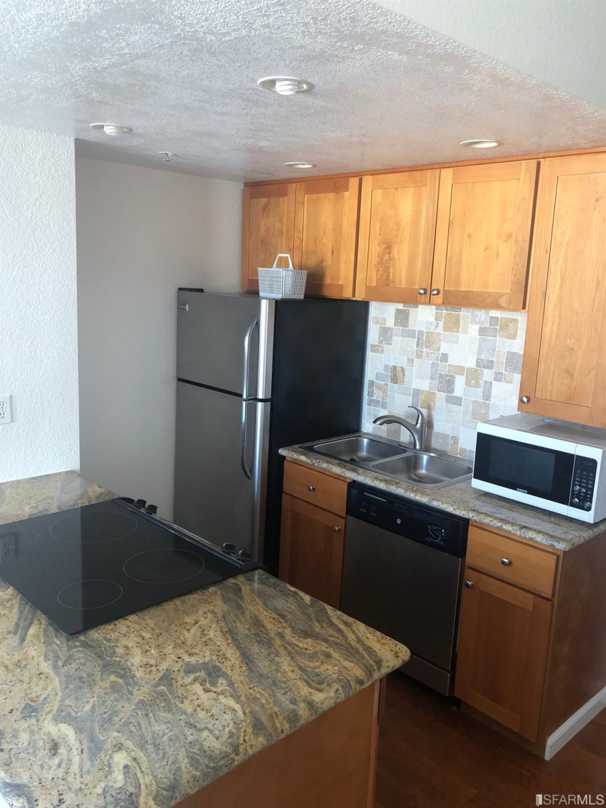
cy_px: 404
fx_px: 654
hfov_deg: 49.7
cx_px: 303
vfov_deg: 63.4
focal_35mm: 28
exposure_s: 1/30
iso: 32
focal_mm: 3.99
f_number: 1.8
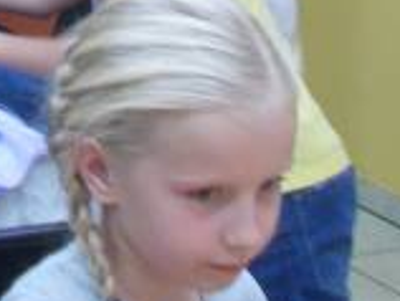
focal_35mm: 161
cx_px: -218
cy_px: -368
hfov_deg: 11.7
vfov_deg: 8.6
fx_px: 1863
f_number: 3.6
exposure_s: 1/15
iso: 200
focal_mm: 6
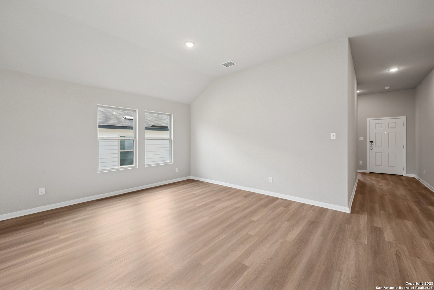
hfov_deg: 104.2
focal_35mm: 14
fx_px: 169
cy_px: 145
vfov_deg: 81.3
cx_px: 217
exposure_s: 1/15
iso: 100
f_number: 9
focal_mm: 14
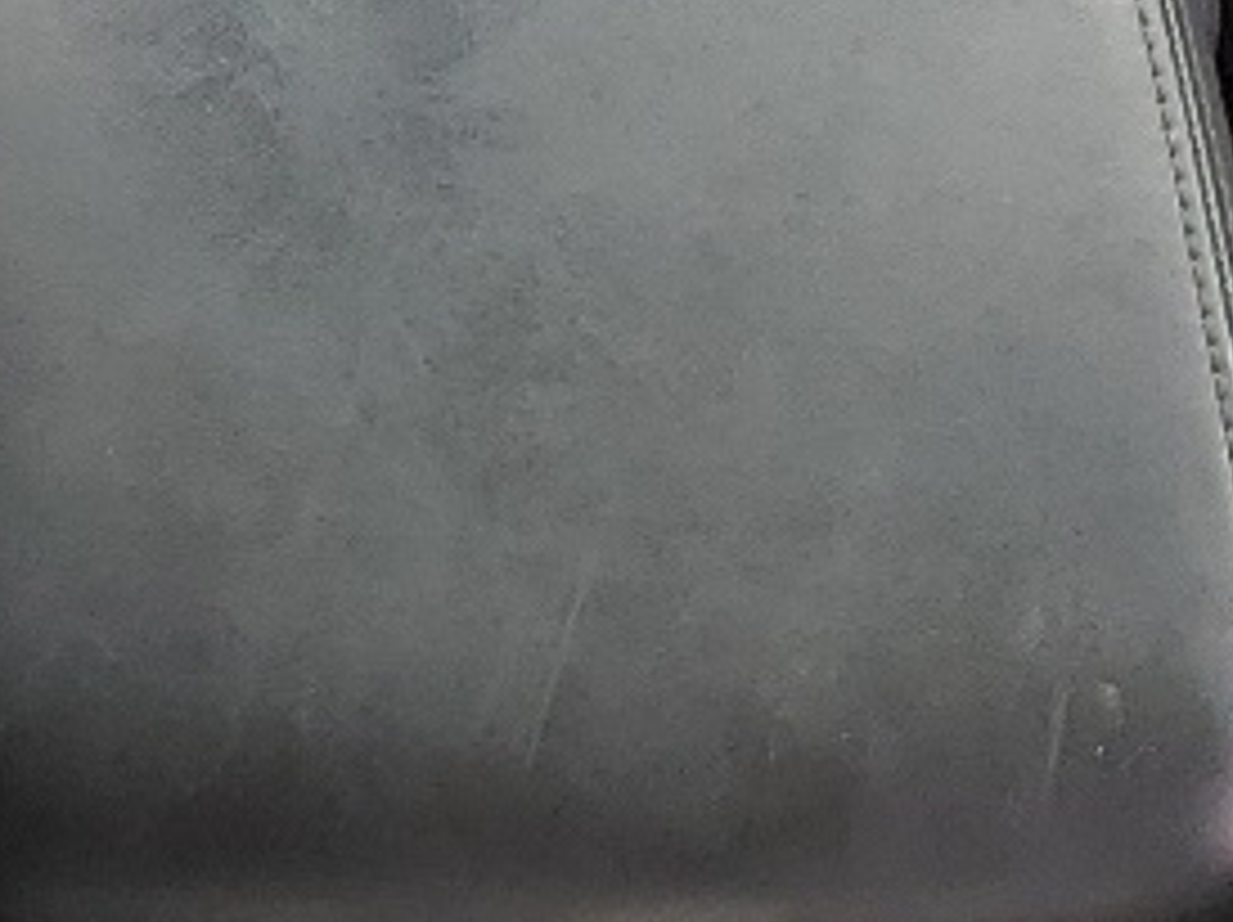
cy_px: -1309
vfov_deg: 8.8
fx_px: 5409
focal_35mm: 152
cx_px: 378
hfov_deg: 13.0
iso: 50
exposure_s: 1/233
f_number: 1.5
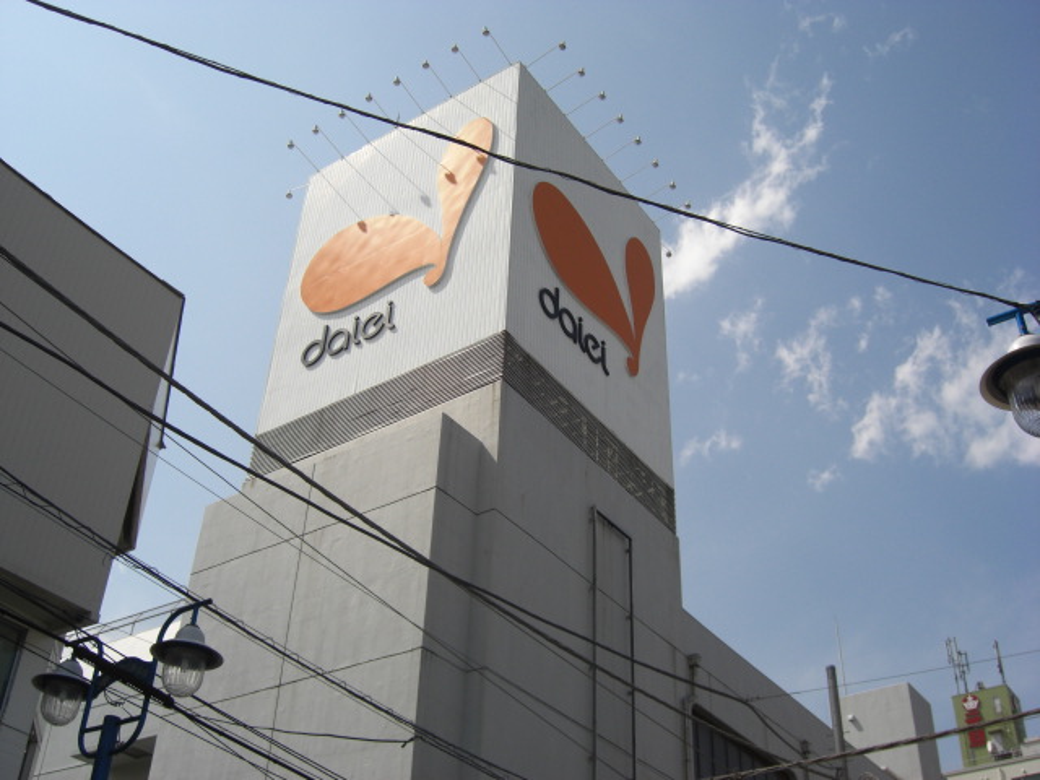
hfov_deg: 49.0
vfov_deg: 37.7
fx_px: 1142
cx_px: 520
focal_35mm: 38
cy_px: 390
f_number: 8
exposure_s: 1/400
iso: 80
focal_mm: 7.9
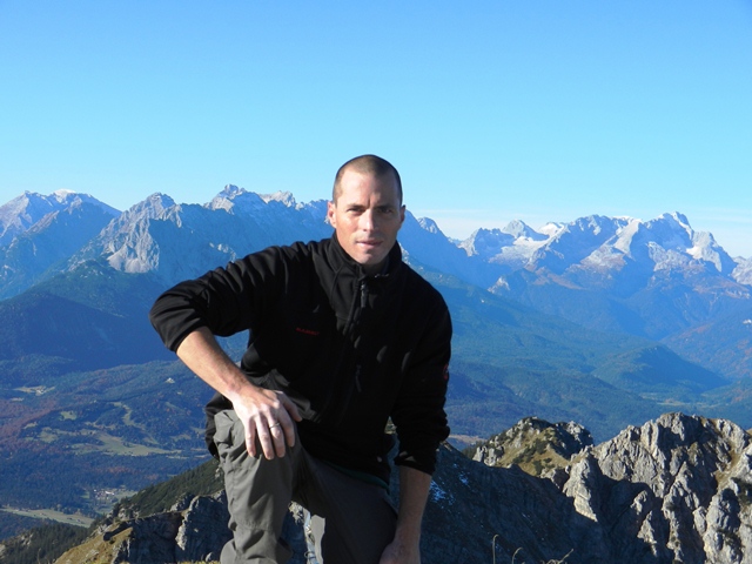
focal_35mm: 68
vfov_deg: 21.6
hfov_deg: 28.6
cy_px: 282
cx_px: 376
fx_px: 1477
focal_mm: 12.3
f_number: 4.6
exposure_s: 1/800
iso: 160
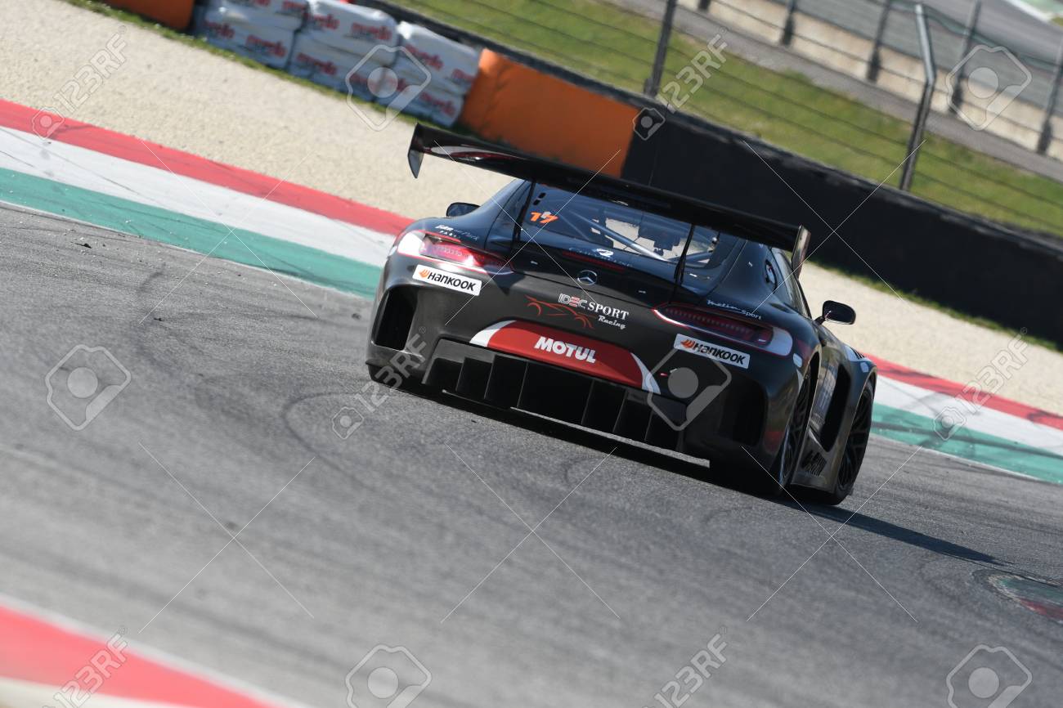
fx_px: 13283
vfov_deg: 3.1
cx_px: 532
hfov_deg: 4.6
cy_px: 354
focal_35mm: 450
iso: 200
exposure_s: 1/1000
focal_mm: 300
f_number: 5.6
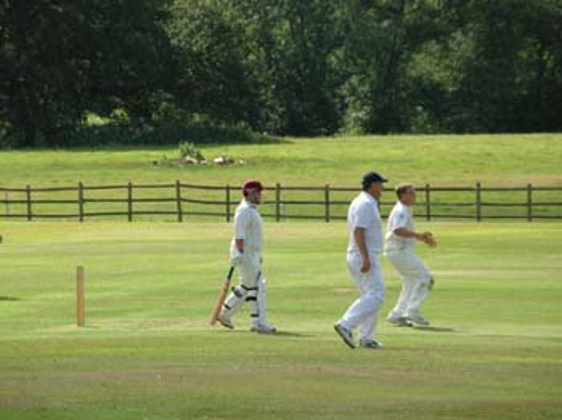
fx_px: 4916
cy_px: 210
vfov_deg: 4.9
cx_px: 281
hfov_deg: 6.5
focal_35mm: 303
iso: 50
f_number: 4.4
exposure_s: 1/232
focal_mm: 50
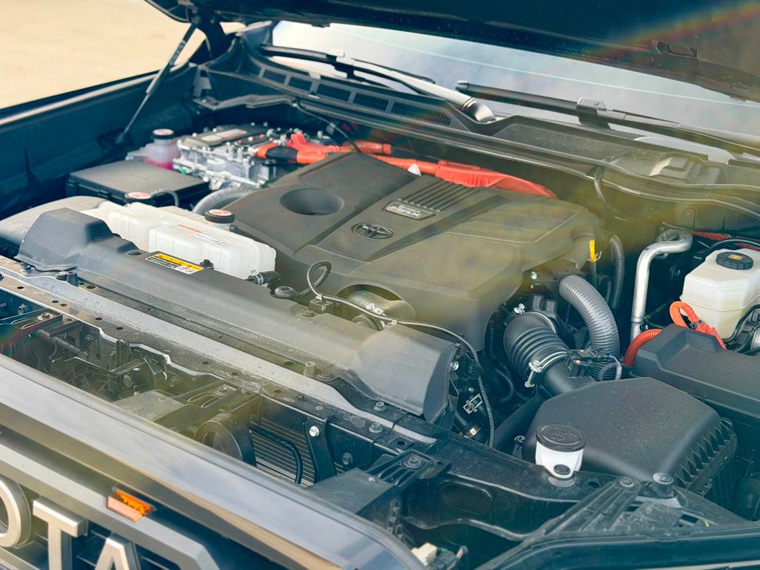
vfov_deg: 30.3
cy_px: 285
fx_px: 1054
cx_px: 380
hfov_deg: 39.7
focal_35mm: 48
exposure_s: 1/398
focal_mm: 6.76
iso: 64
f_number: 1.78
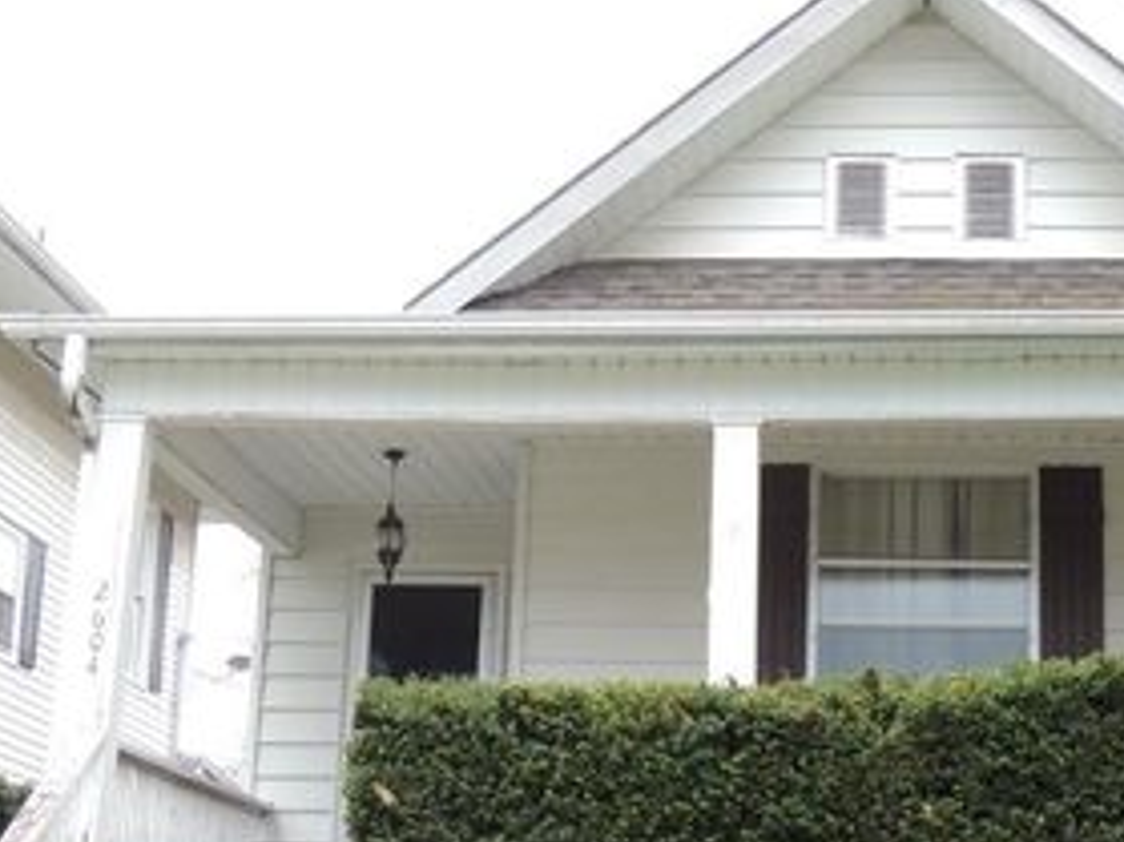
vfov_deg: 19.1
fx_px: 2499
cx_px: 798
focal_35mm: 77
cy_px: 546
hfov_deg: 25.1
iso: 100
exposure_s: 1/60
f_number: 3.4
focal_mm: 7.6
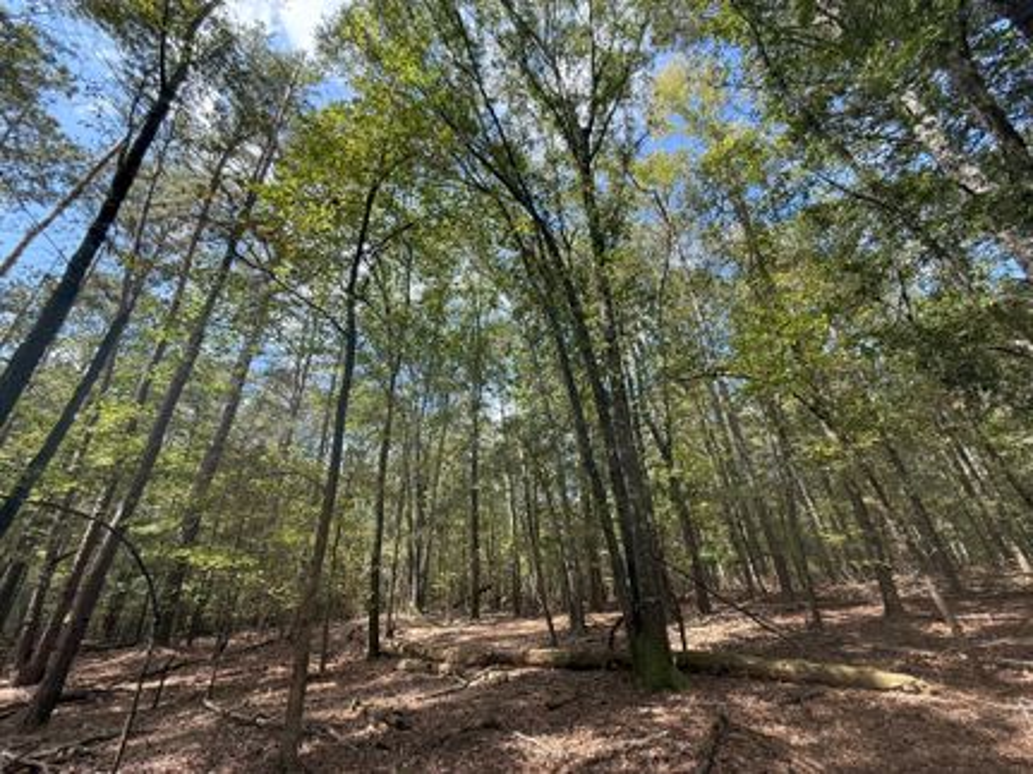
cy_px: 387
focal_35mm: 14
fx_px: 418
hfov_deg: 102.1
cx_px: 516
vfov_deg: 85.6
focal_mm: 2.22
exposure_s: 1/351
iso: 64
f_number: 2.2
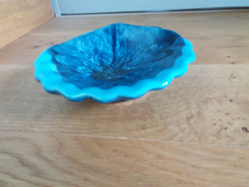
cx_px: 124
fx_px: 201
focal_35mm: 28
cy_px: 94
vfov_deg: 49.7
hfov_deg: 63.4
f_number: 1.9
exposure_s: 1/17
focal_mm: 3.7
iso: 160
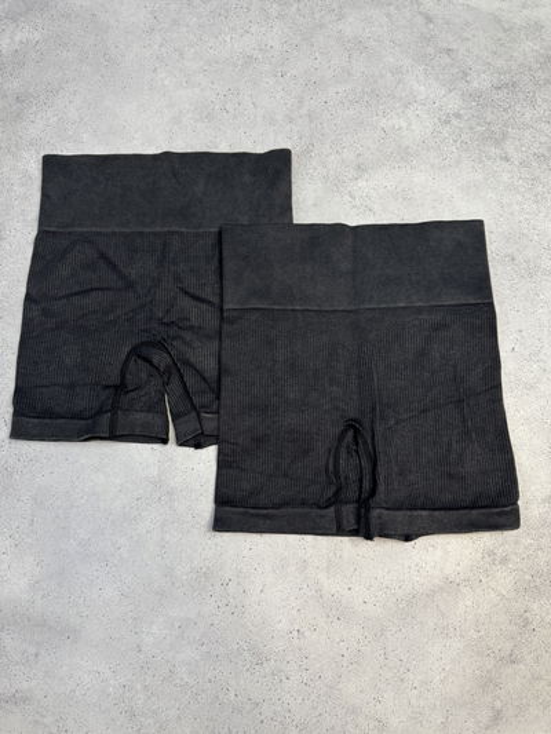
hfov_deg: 56.8
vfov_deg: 71.6
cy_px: 367
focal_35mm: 24
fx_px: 509
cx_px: 276
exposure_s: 1/100
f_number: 1.78
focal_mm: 6.76
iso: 125
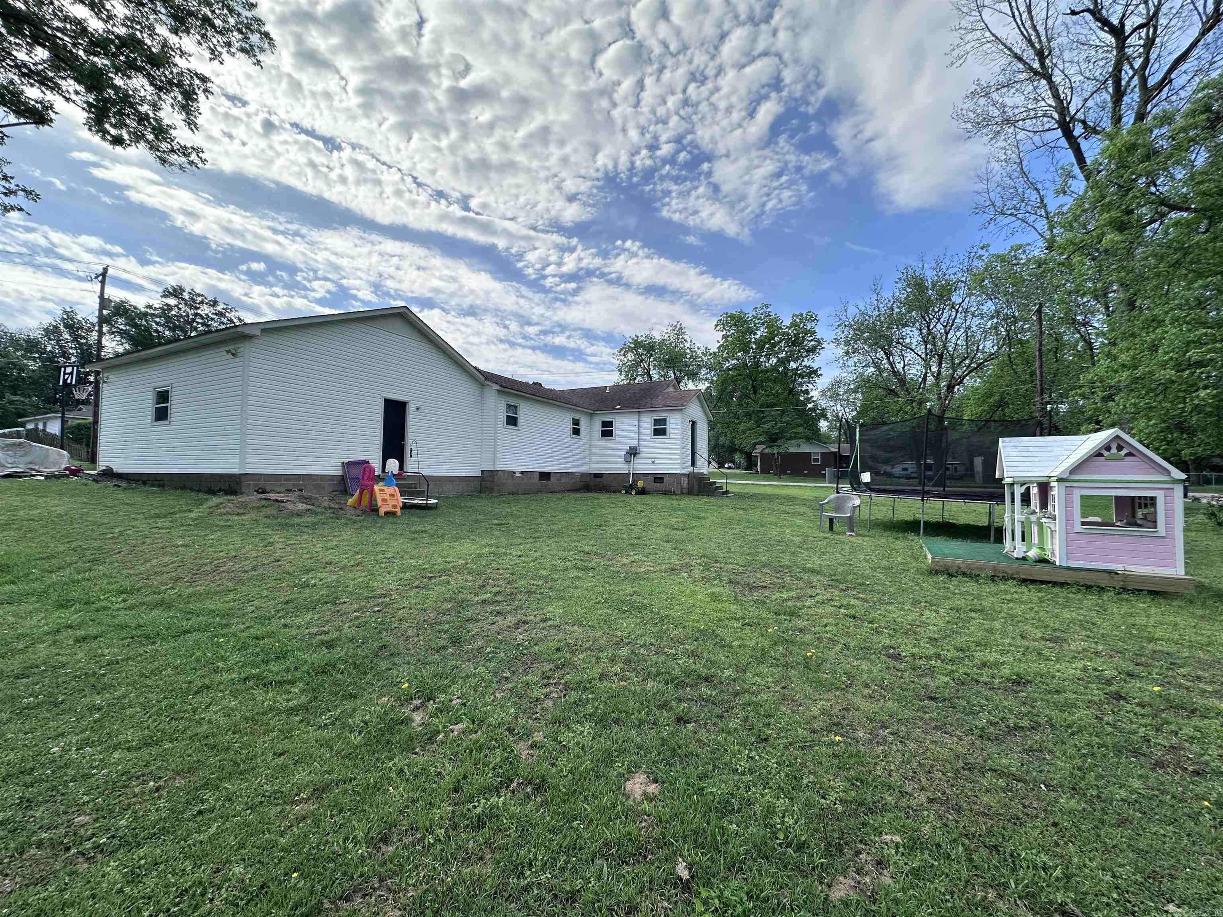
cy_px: 458
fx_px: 495
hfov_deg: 102.1
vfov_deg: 85.7
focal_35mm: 14
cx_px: 612
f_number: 2.2
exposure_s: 1/2257
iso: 50
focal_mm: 2.22
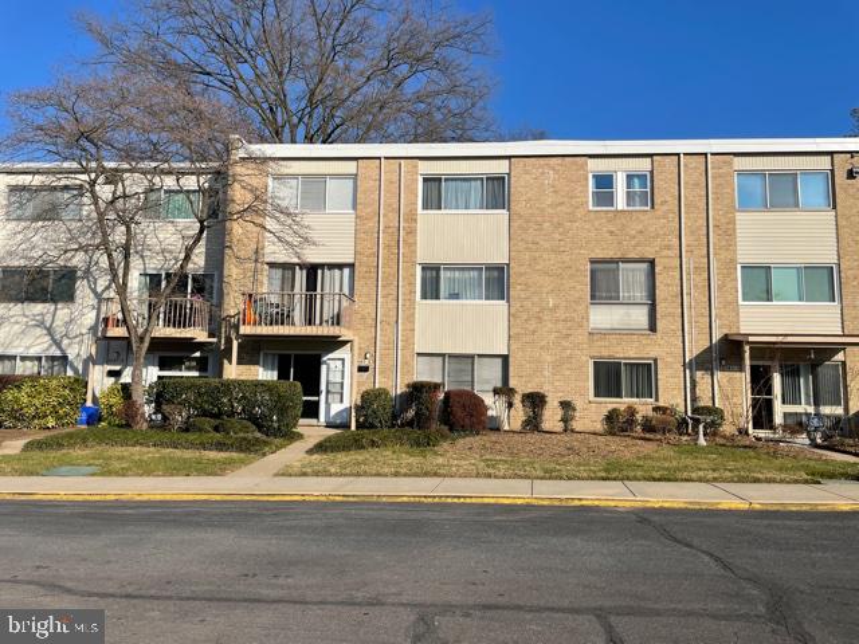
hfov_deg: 67.3
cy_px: 322
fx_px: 645
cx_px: 430
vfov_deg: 53.1
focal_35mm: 26
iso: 32
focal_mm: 4.2
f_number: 1.6
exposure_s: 1/4464
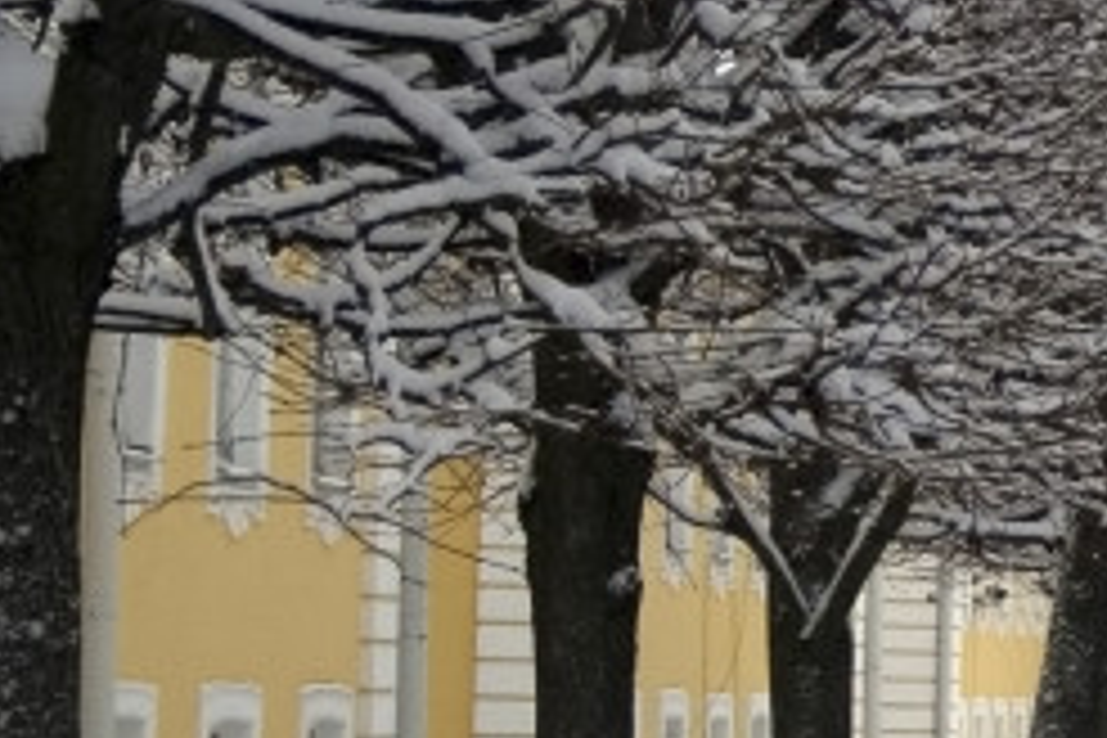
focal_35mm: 175
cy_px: 142
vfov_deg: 7.8
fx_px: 5381
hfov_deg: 11.3
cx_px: 1688
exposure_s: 1/250
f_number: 6.7
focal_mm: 28
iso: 400
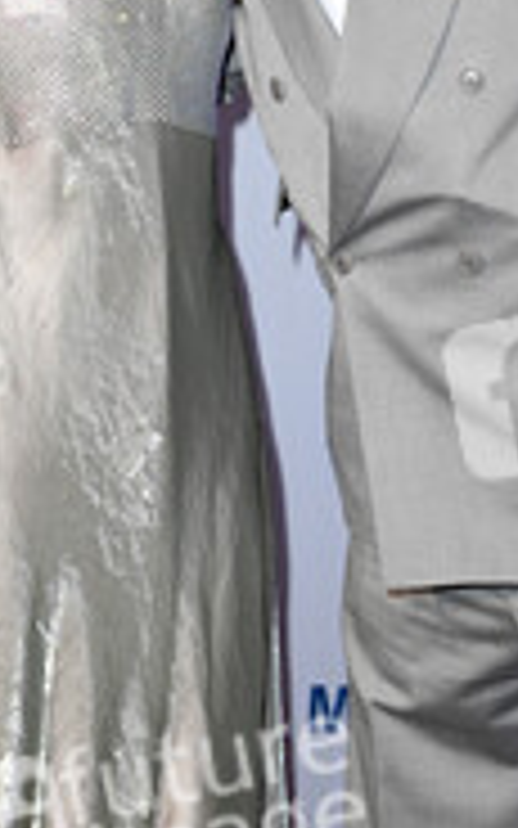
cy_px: 148
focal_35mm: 137
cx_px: 266
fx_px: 3094
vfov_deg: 15.1
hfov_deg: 9.6
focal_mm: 62
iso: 3200
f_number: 5.6
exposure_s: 1/200
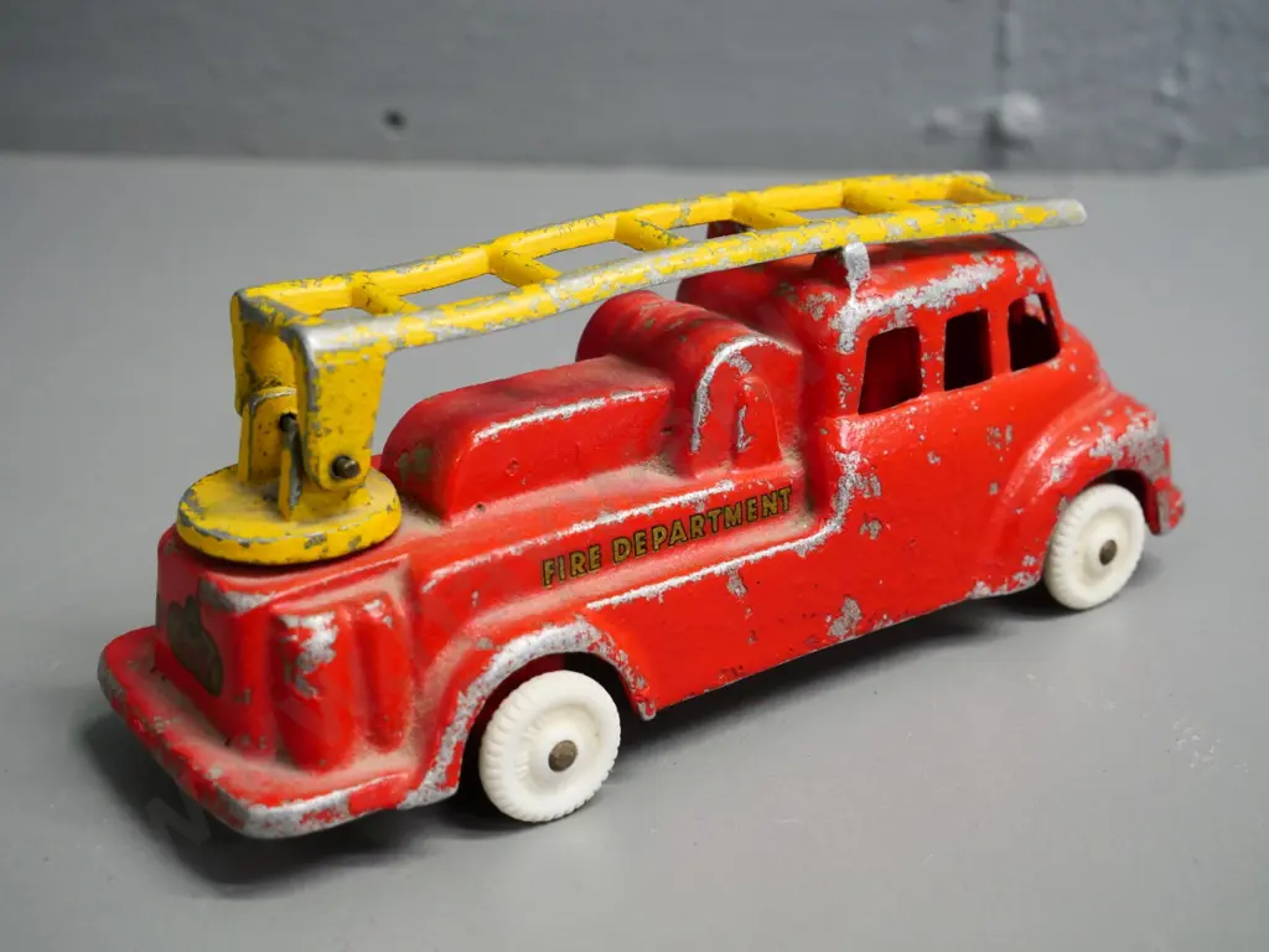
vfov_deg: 29.1
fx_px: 1833
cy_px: 476
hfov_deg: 38.2
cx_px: 634
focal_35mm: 50
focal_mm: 25
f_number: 5.3
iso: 1600
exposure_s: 1/60
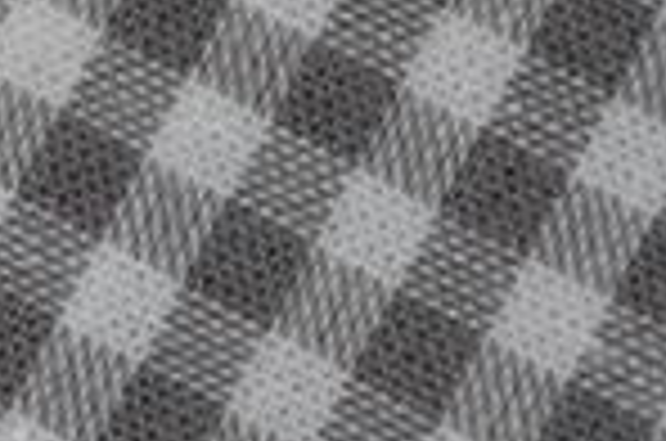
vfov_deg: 3.0
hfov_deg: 4.5
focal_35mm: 446
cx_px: -1035
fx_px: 8228
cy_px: -628
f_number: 5.6
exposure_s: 1/60
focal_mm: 55
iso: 200
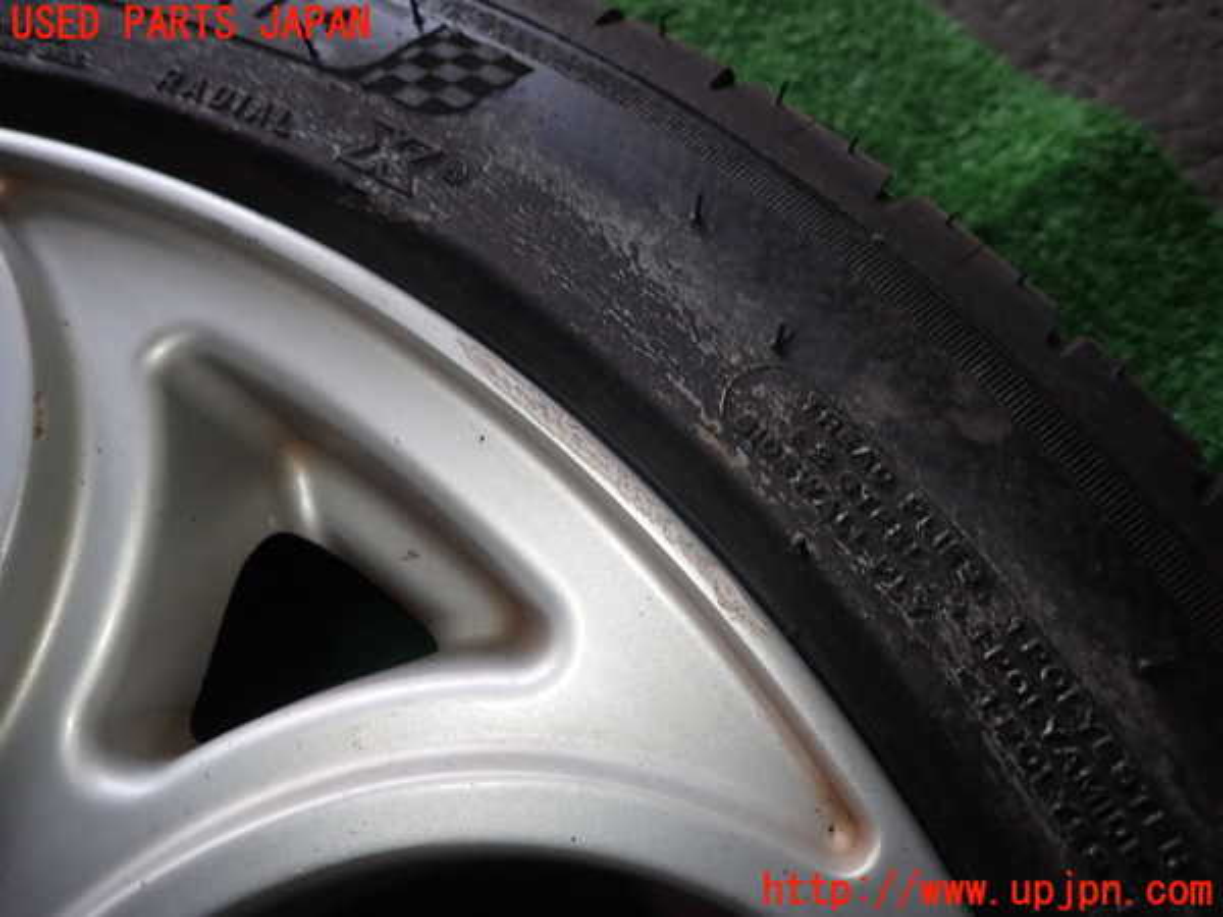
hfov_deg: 69.4
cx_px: 612
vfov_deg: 54.9
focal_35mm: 25
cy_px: 458
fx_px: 883
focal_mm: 4.5
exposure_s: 1/30
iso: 160
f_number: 5.6
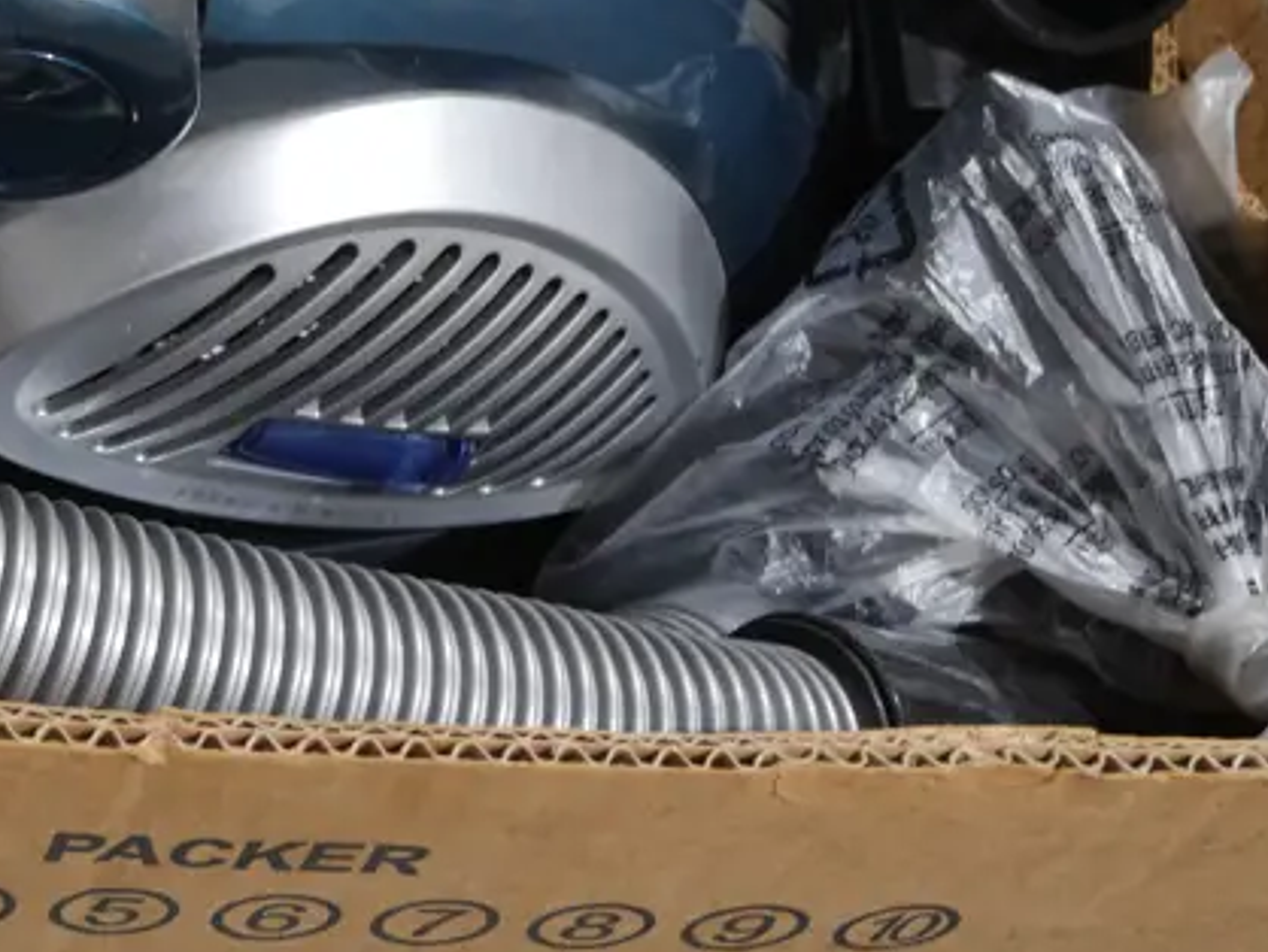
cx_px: -36
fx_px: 3592
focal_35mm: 98
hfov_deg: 19.4
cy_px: 29
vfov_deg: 14.9
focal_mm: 20
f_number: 4.4
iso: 400
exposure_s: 1/60
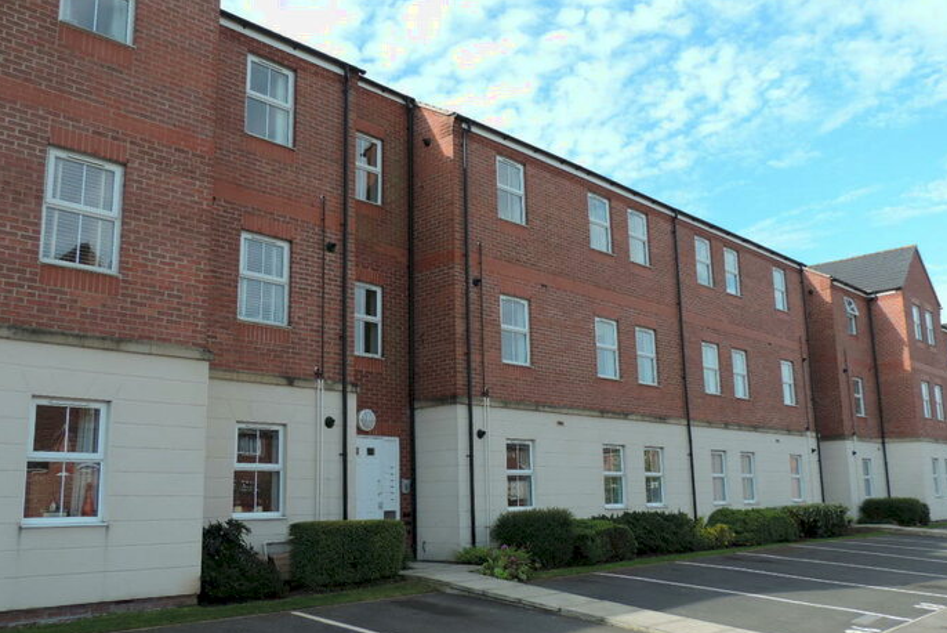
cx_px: 476
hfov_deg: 54.4
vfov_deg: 37.9
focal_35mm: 35
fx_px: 921
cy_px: 316
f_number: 3.2
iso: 80
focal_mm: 5.8
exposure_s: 1/400
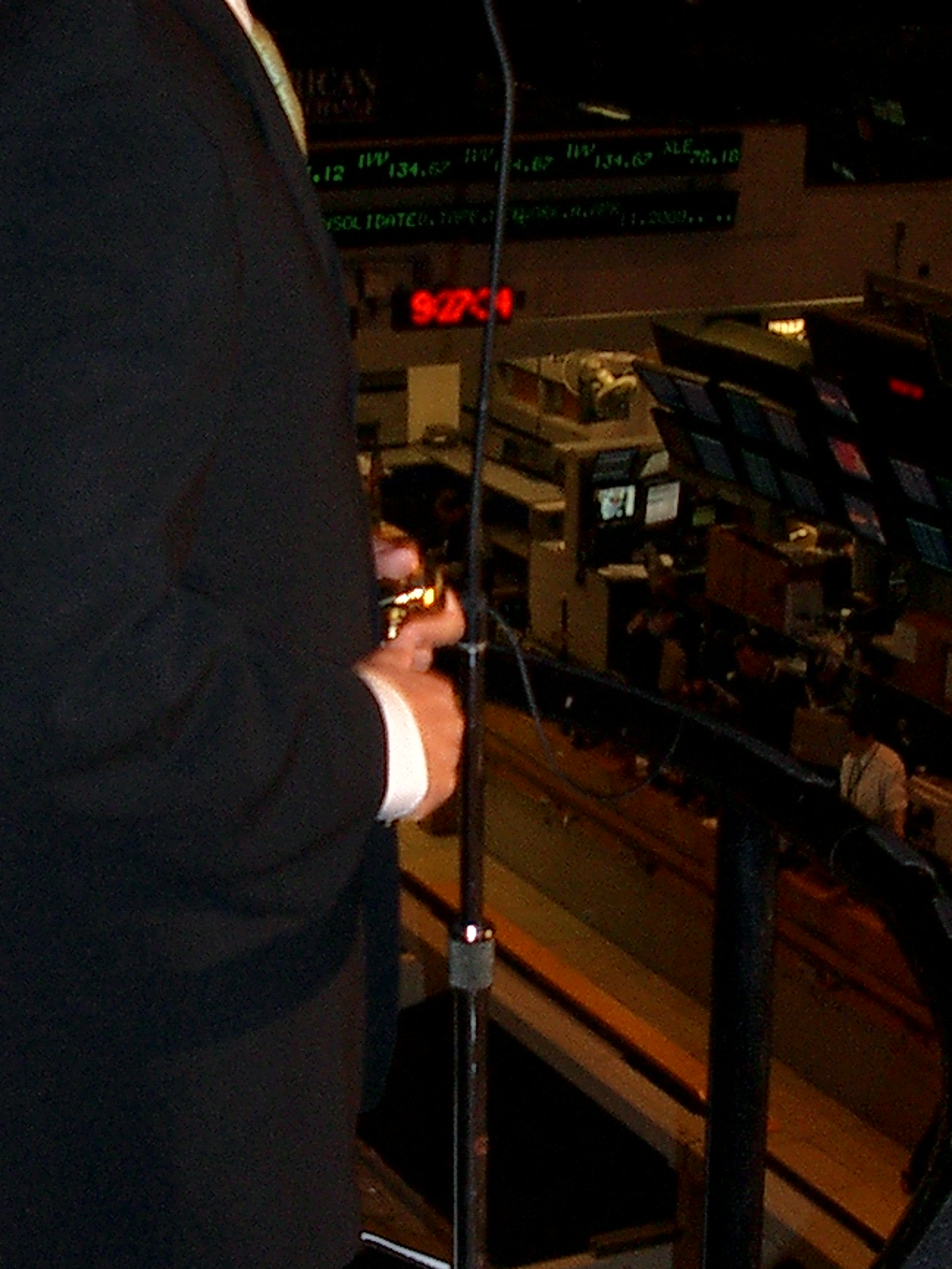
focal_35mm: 83
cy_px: 680
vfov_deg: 23.6
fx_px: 3044
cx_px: 404
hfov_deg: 17.8
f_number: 2.6
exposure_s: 1/40
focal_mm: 5.8
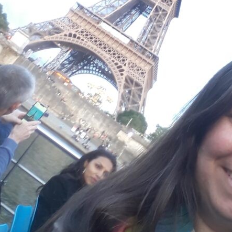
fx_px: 356
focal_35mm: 47
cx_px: 166
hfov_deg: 35.5
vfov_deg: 35.3
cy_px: 61
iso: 80
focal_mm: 1.95
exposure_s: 1/33
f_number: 2.2
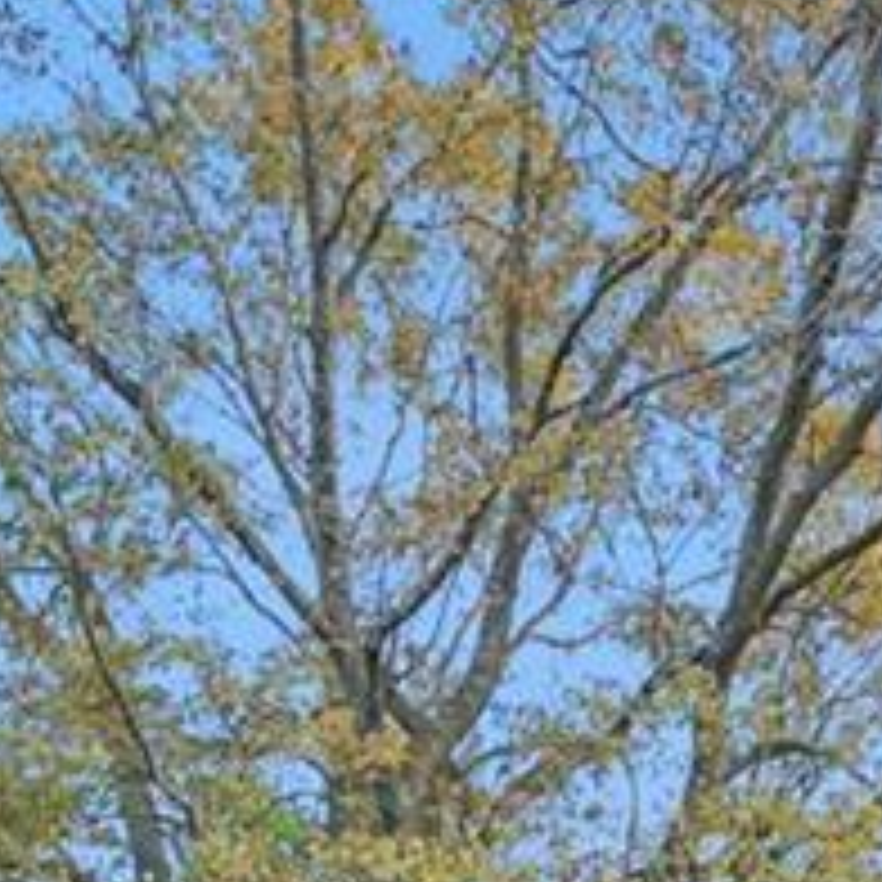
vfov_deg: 20.2
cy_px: 1397
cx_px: 1044
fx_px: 2047
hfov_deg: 22.5
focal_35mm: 71
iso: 640
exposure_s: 1/125
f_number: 6.3
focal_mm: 16
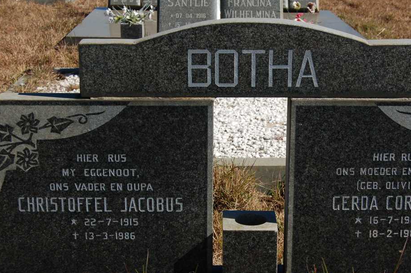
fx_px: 855
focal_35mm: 75
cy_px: 148
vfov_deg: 18.1
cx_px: 251
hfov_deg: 26.9
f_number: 6.3
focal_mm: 38
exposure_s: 1/500
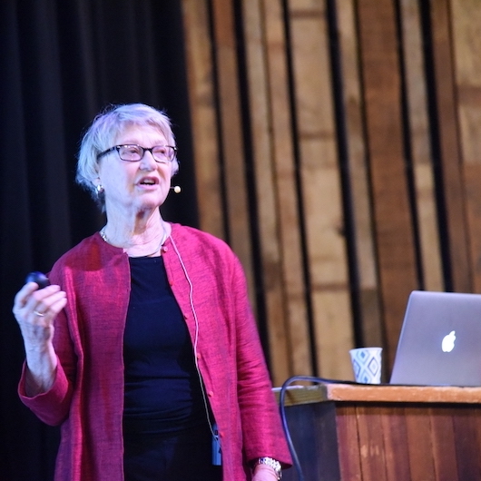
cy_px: 241
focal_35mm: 154
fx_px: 2421
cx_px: 174
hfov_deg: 11.3
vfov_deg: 11.3
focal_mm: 120
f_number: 4
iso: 12800
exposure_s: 1/40
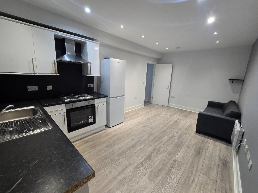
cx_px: 129
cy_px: 96
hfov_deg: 106.2
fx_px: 97
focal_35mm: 13
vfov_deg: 89.9
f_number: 2.2
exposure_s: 1/50
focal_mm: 2.2
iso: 320
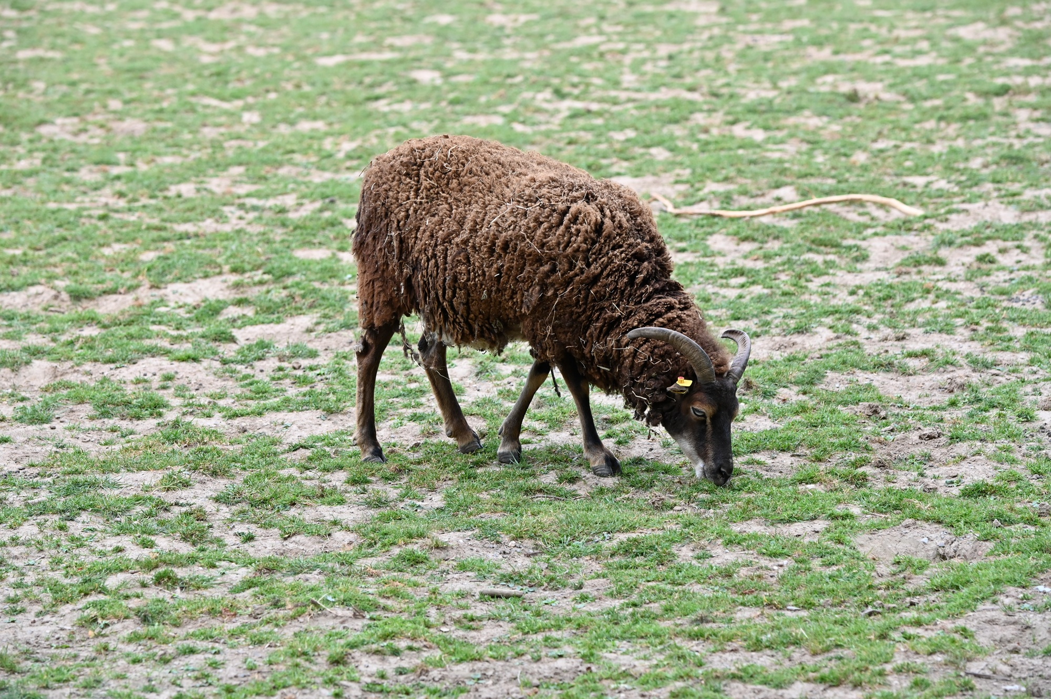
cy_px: 350
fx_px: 5688
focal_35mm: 195
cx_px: 526
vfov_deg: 7.0
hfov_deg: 10.6
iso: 800
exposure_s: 1/400
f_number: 8
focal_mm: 195
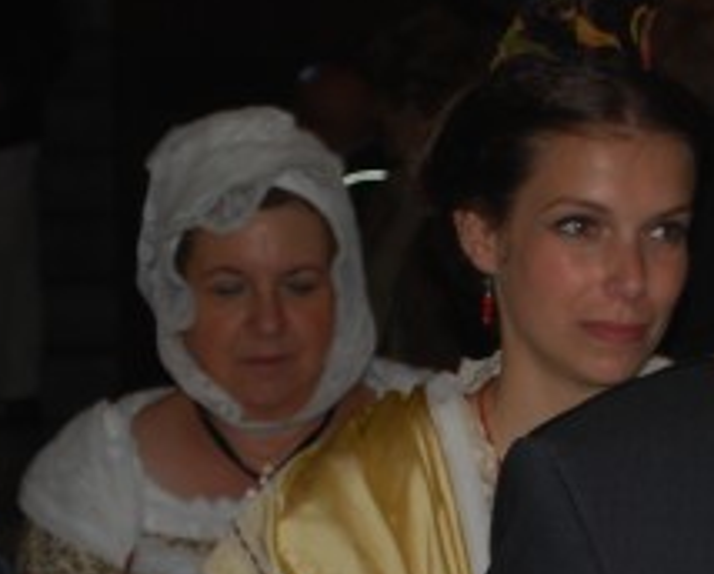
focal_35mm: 202
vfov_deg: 7.6
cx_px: 908
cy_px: 692
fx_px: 4276
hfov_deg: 9.4
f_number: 5.6
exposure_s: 1/60
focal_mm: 48
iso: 200
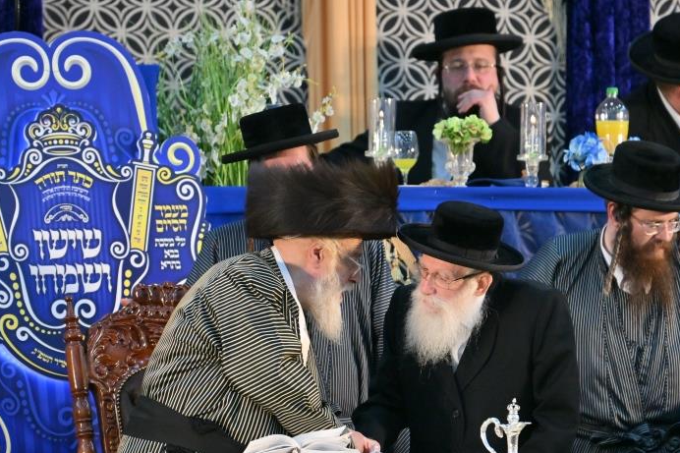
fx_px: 8384
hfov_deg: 4.6
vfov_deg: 3.1
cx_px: 348
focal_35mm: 444
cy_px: 303
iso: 400
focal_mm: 200
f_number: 2.8
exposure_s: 1/320
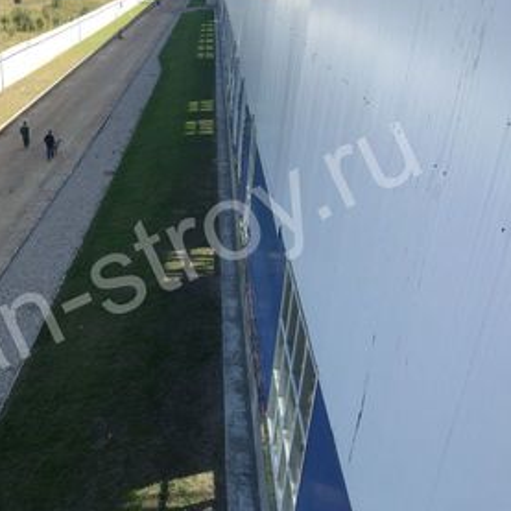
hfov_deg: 44.1
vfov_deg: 44.9
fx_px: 618
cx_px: 157
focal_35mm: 37
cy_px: 258
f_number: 2.2
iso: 32
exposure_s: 1/557
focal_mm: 4.15
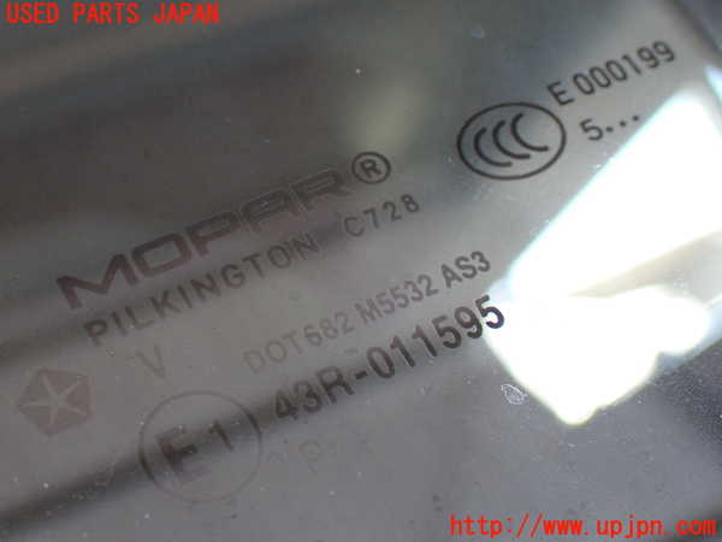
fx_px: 1481
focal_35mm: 71
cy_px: 271
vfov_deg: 20.7
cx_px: 361
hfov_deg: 27.4
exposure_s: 1/60
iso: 1000
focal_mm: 12.73
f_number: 3.9
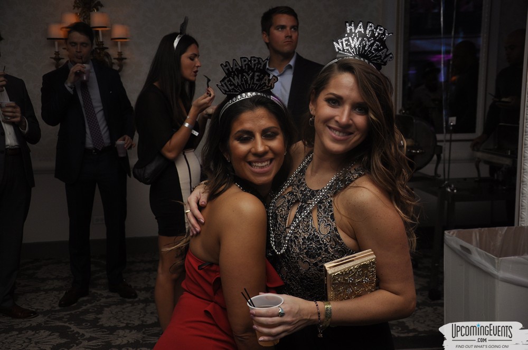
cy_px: 175
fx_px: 659
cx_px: 264
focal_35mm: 45
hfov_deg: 43.7
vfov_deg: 29.8
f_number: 5
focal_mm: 30
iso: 400
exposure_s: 1/60
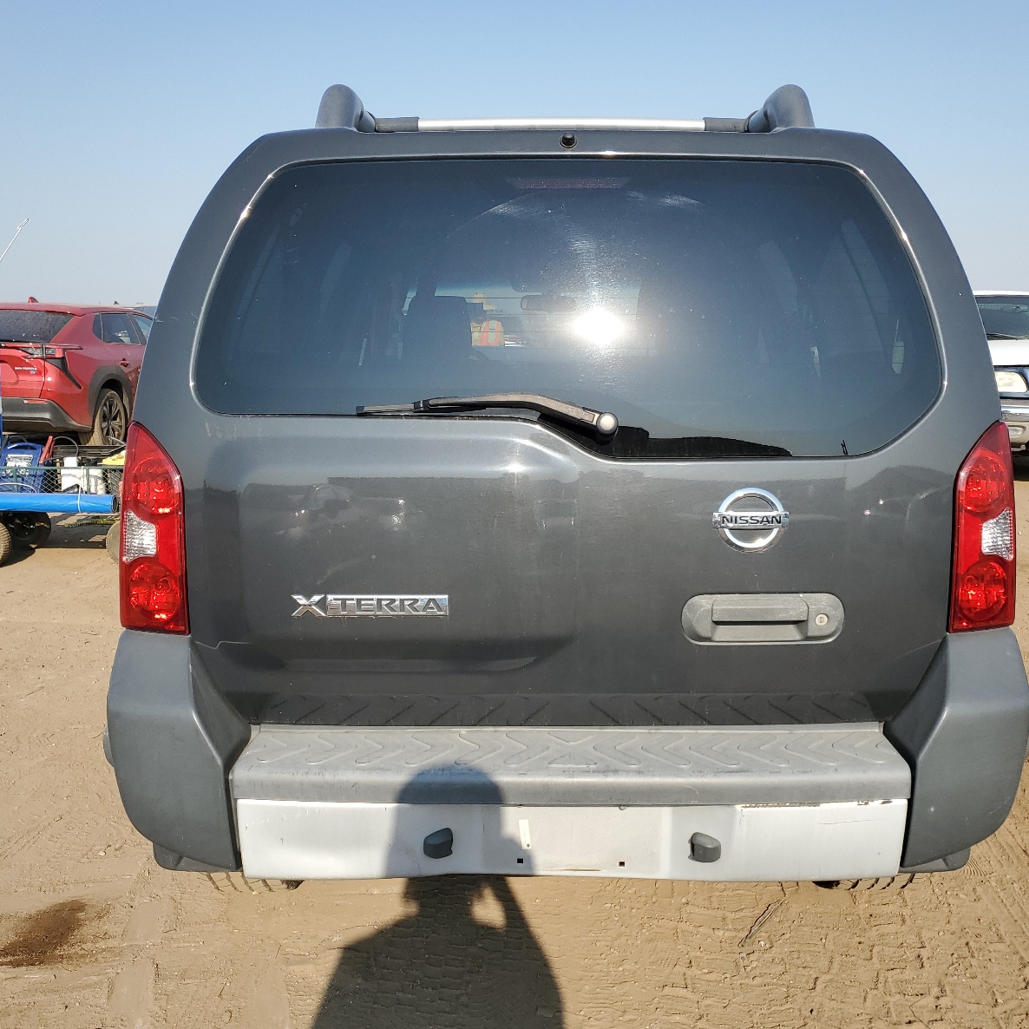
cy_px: 512
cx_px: 534
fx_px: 1043
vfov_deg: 52.5
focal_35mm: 31
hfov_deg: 52.5
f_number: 1.5
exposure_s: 1/2000
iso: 50
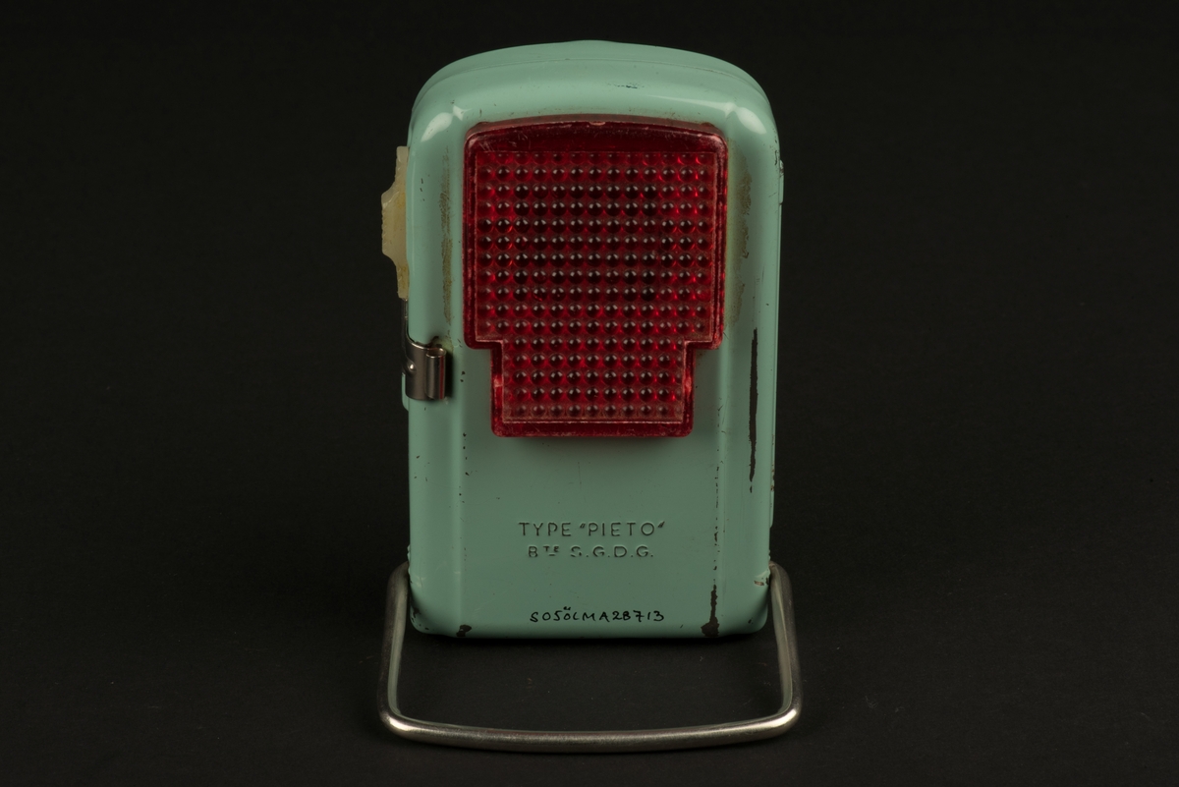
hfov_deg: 19.4
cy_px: 394
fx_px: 3440
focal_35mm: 105
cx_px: 590
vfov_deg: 13.1
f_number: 25
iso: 400
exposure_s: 1/160
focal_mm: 105
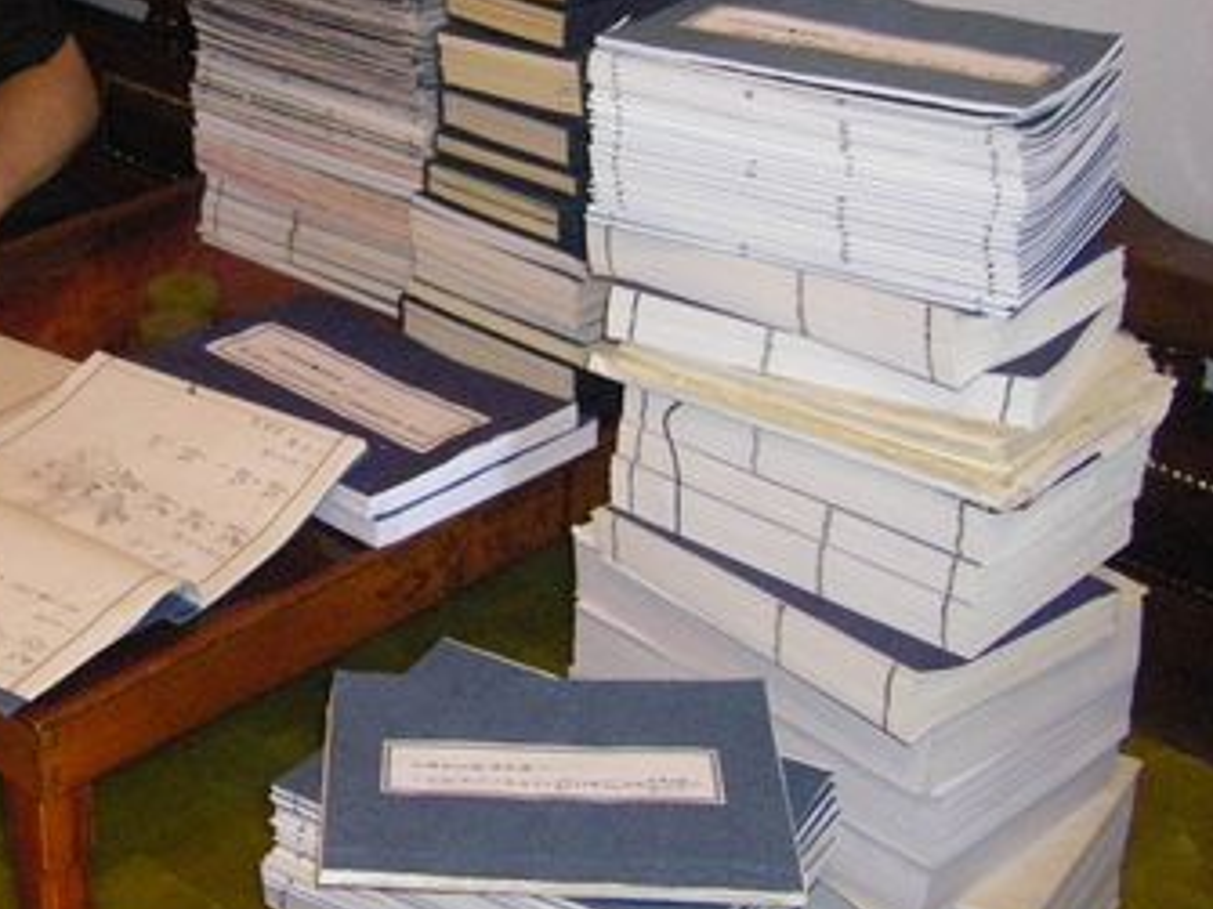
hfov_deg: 27.9
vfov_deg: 21.5
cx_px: 221
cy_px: 322
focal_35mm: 68
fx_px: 2382
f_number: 3.5
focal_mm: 6.3
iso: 800
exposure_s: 1/50
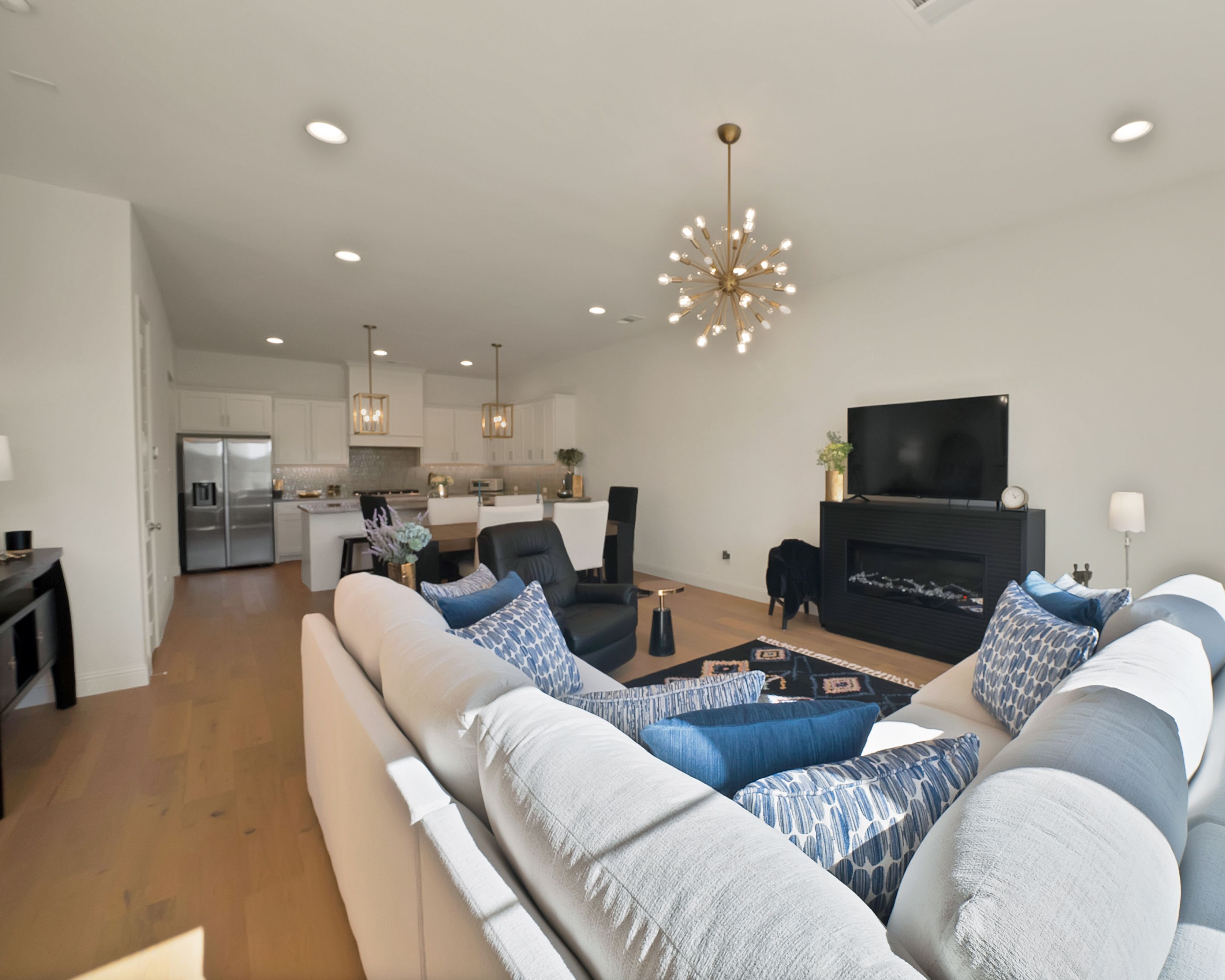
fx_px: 508
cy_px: 477
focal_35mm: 14
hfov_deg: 99.7
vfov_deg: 88.0
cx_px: 716
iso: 640
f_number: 9
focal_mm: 12
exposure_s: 1/60
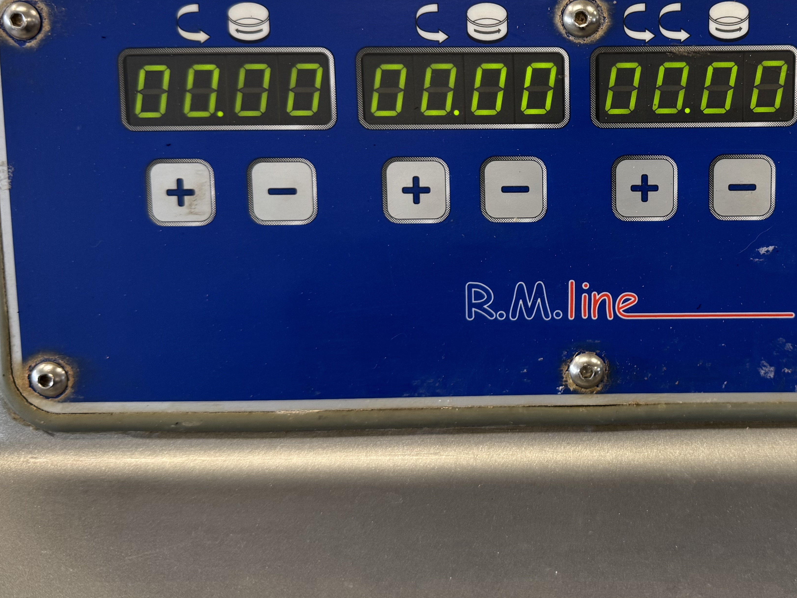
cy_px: 190
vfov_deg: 34.0
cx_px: 605
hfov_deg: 43.3
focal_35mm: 42
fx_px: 967
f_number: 1.78
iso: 100
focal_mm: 6.76
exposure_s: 1/50
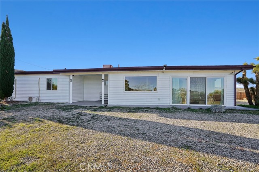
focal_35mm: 18
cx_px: 130
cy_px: 86
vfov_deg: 67.3
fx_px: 129
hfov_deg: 90.0
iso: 100
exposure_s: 1/200
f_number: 8
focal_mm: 18
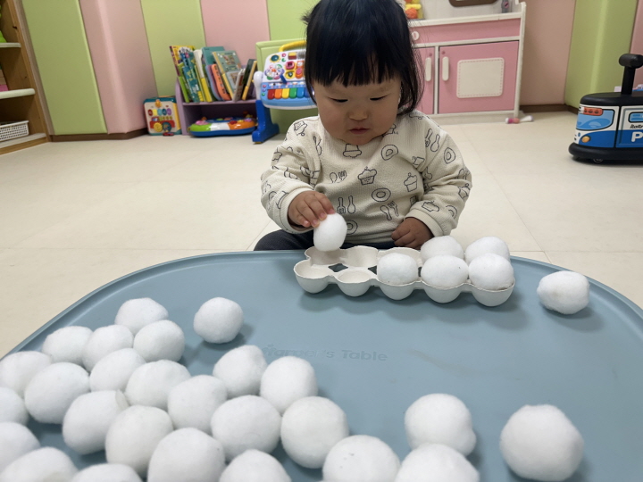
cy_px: 241
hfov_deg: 71.6
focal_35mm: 24
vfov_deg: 56.8
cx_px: 322
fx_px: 446
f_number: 1.78
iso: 80
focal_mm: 6.86
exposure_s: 1/120
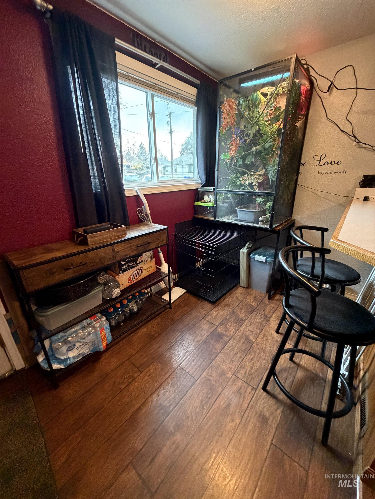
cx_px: 188
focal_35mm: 14
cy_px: 250
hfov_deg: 85.7
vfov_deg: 102.1
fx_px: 202
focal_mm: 2.22
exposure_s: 1/60
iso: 800
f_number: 2.2
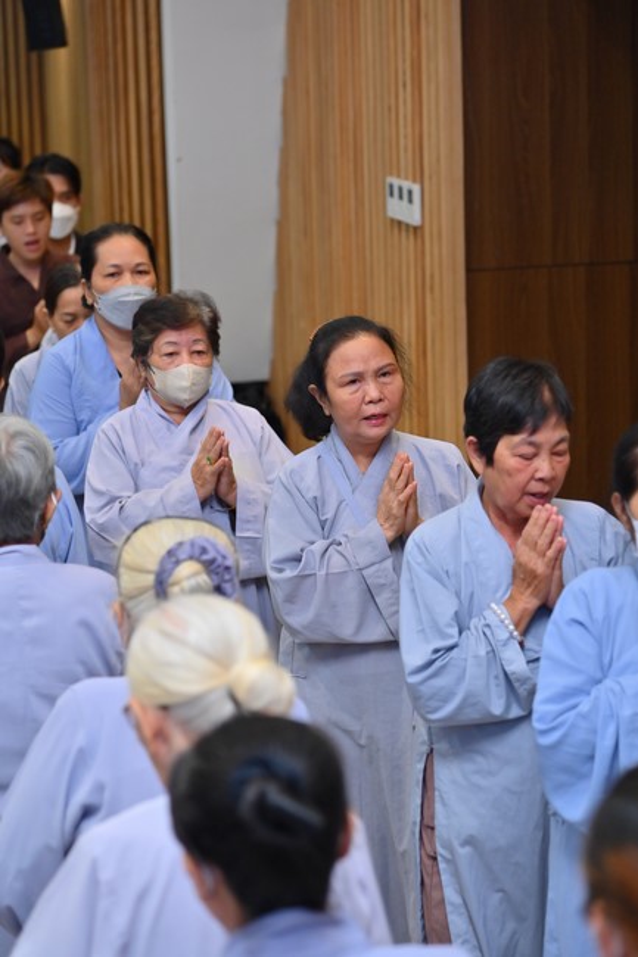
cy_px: 478
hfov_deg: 12.2
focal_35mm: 112
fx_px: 2979
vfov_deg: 18.3
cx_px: 319
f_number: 4.5
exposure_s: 1/100
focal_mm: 112
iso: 1250
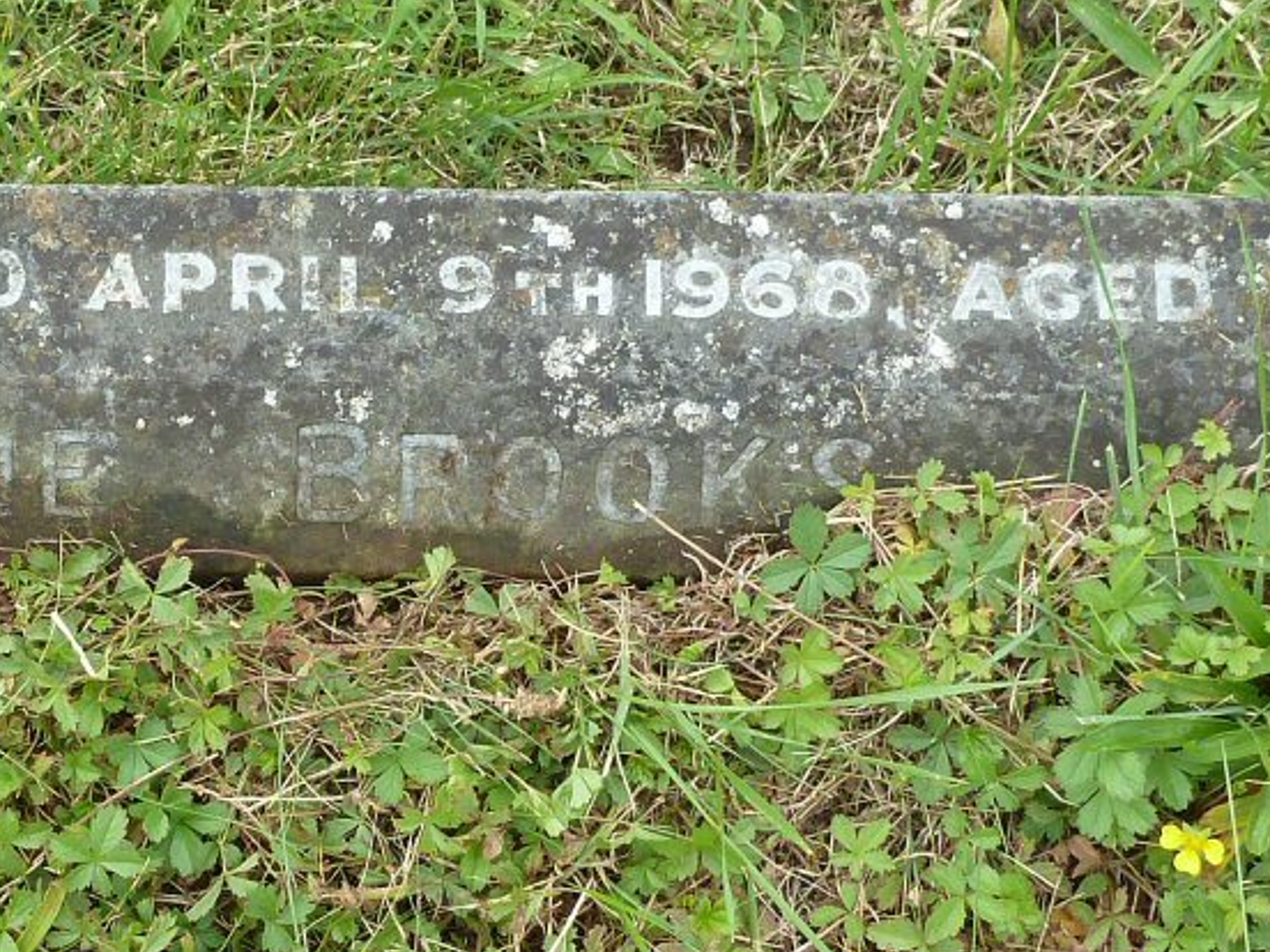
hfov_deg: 22.1
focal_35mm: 87
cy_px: 470
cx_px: 209
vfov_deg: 17.0
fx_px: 3192
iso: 80
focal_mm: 5.3
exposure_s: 1/100
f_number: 3.5
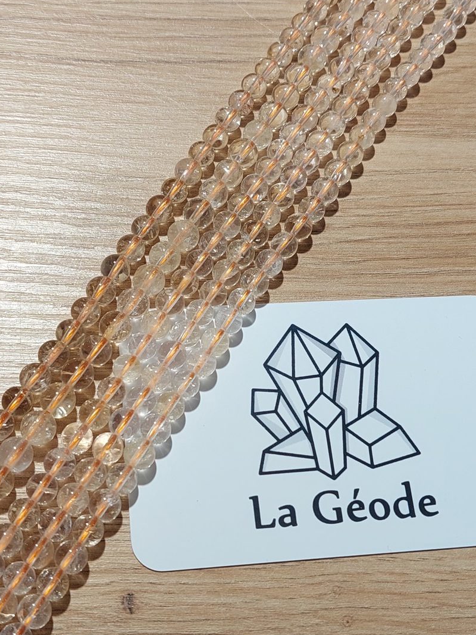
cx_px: 216
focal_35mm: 27
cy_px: 304
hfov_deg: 51.3
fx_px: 495
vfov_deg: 65.3
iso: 40
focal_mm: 5.23
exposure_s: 1/100
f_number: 1.8
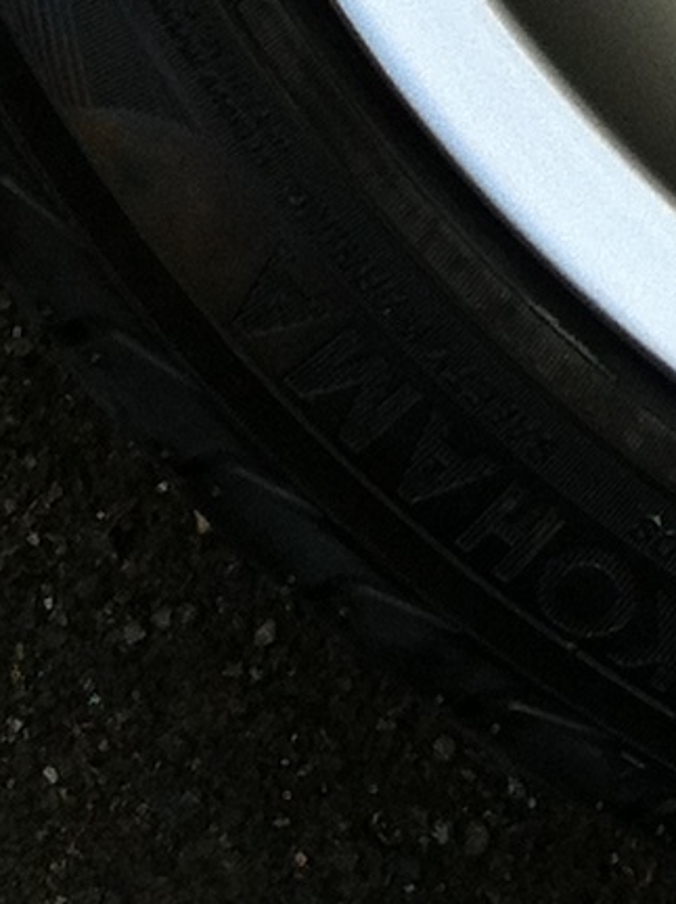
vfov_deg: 9.0
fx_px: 5479
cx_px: 1536
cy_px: -682
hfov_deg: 6.7
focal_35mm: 210
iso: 80
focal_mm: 3.85
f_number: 2.8
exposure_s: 1/60
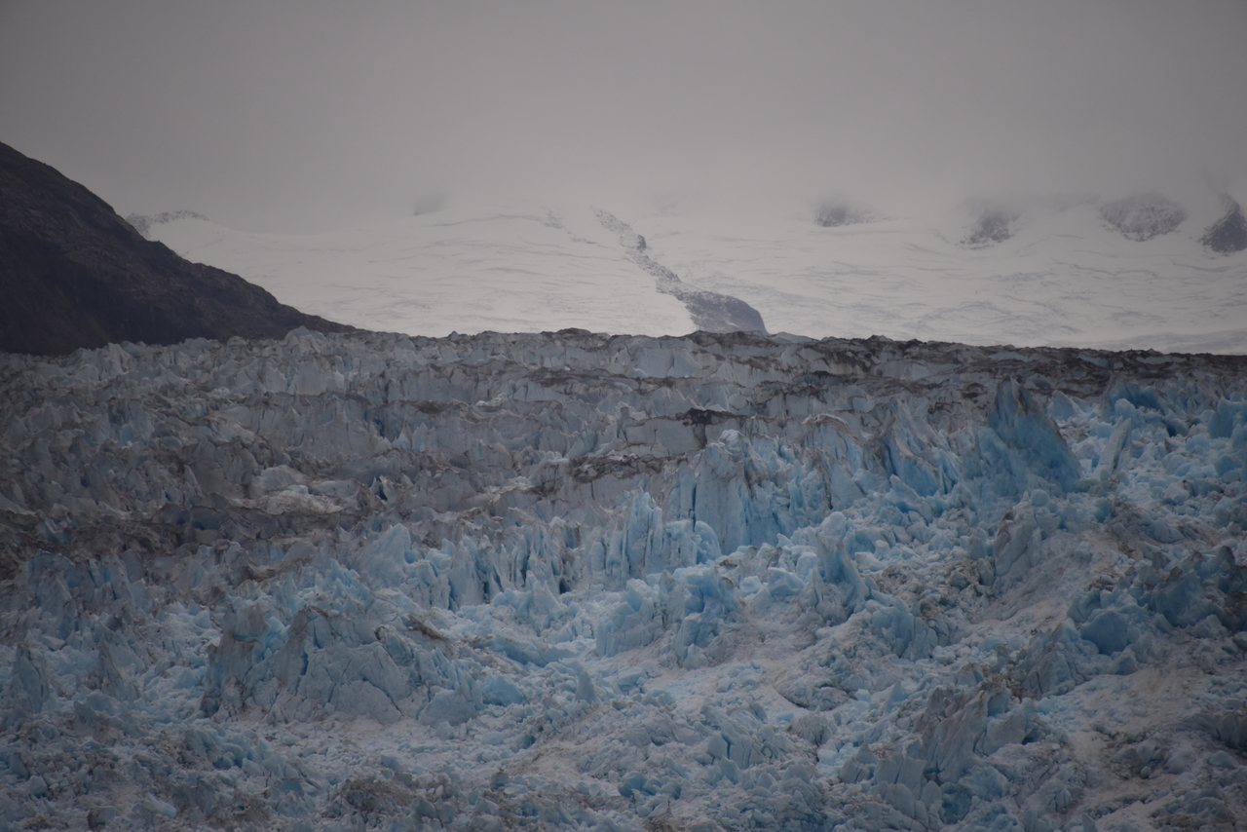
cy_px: 416
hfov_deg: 6.9
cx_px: 624
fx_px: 10393
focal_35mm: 300
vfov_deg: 4.6
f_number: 5.6
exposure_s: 1/640
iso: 400
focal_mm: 300
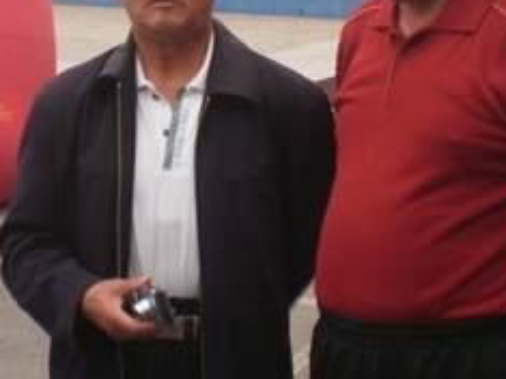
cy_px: 11
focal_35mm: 92
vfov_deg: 15.8
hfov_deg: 21.2
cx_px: 146
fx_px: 1344
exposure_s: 1/60
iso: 100
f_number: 3.1
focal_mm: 6.3
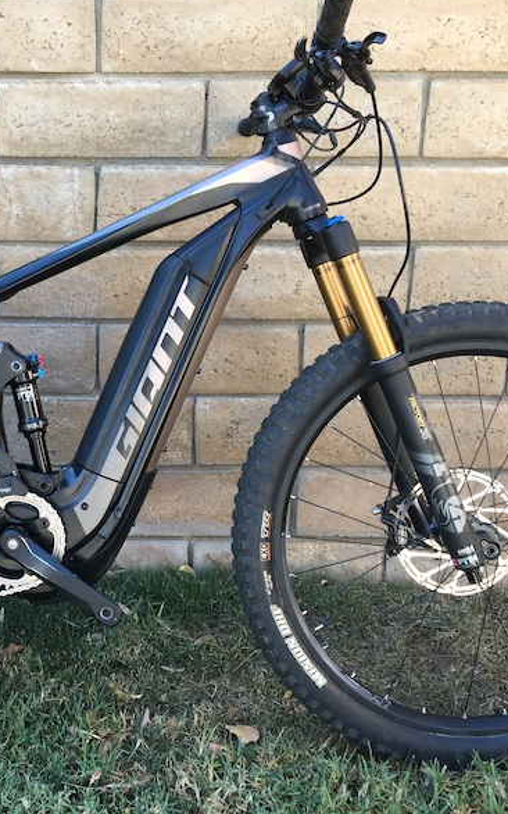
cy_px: 399
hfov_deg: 29.7
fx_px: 931
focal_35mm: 42
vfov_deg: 47.2
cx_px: 94
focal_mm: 4.15
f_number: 2.2
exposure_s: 1/120
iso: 40
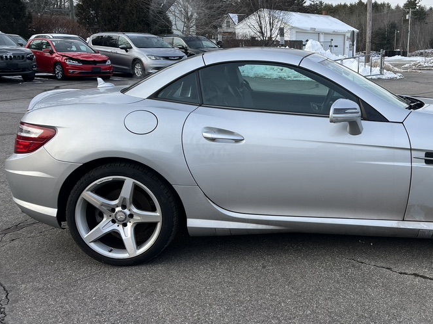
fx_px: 500
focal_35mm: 40
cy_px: 143
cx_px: 324
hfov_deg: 45.2
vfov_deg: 35.9
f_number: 1.5
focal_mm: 5.7
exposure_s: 1/924
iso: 50
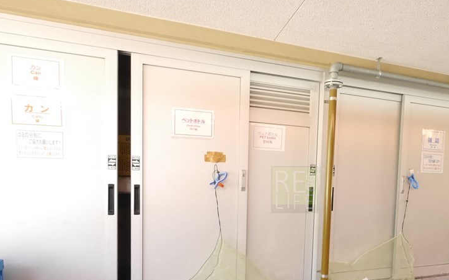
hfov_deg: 72.8
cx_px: 295
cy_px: 190
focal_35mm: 24
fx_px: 294
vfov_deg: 50.0
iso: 3200
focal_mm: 8
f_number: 7.1
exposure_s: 1/50
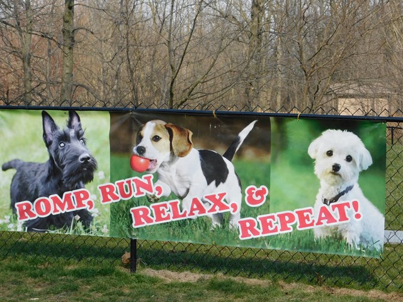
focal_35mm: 115
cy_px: 151
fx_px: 1339
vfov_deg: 12.9
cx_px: 202
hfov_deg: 17.1
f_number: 4.8
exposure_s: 1/400
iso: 125
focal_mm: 20.3
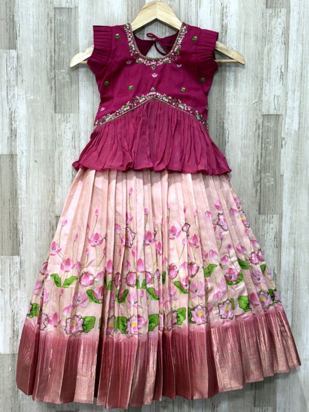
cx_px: 154
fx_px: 619
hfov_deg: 28.0
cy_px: 206
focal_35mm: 52
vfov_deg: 36.8
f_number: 1.6
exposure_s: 1/50
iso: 32
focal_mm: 5.96
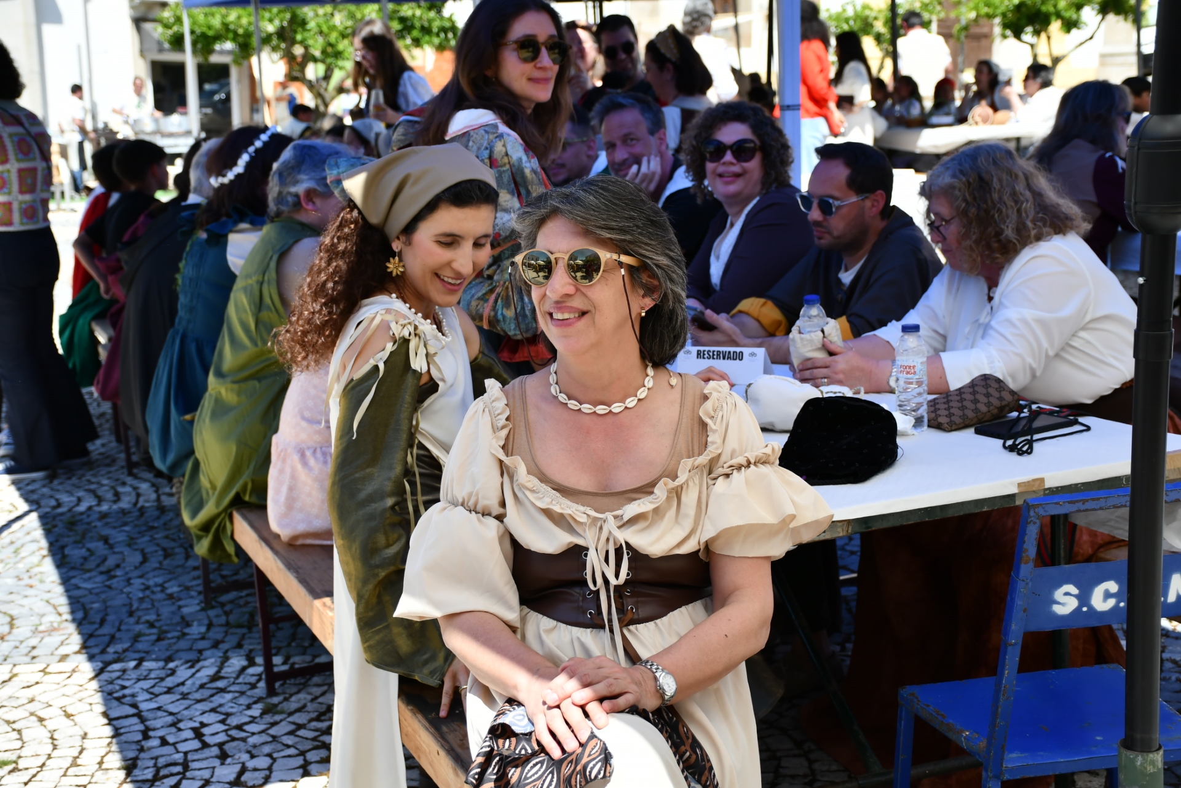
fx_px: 1706
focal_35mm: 52
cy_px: 394
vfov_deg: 26.0
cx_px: 590
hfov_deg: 38.2
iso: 200
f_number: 4.2
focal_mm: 35
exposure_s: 1/800
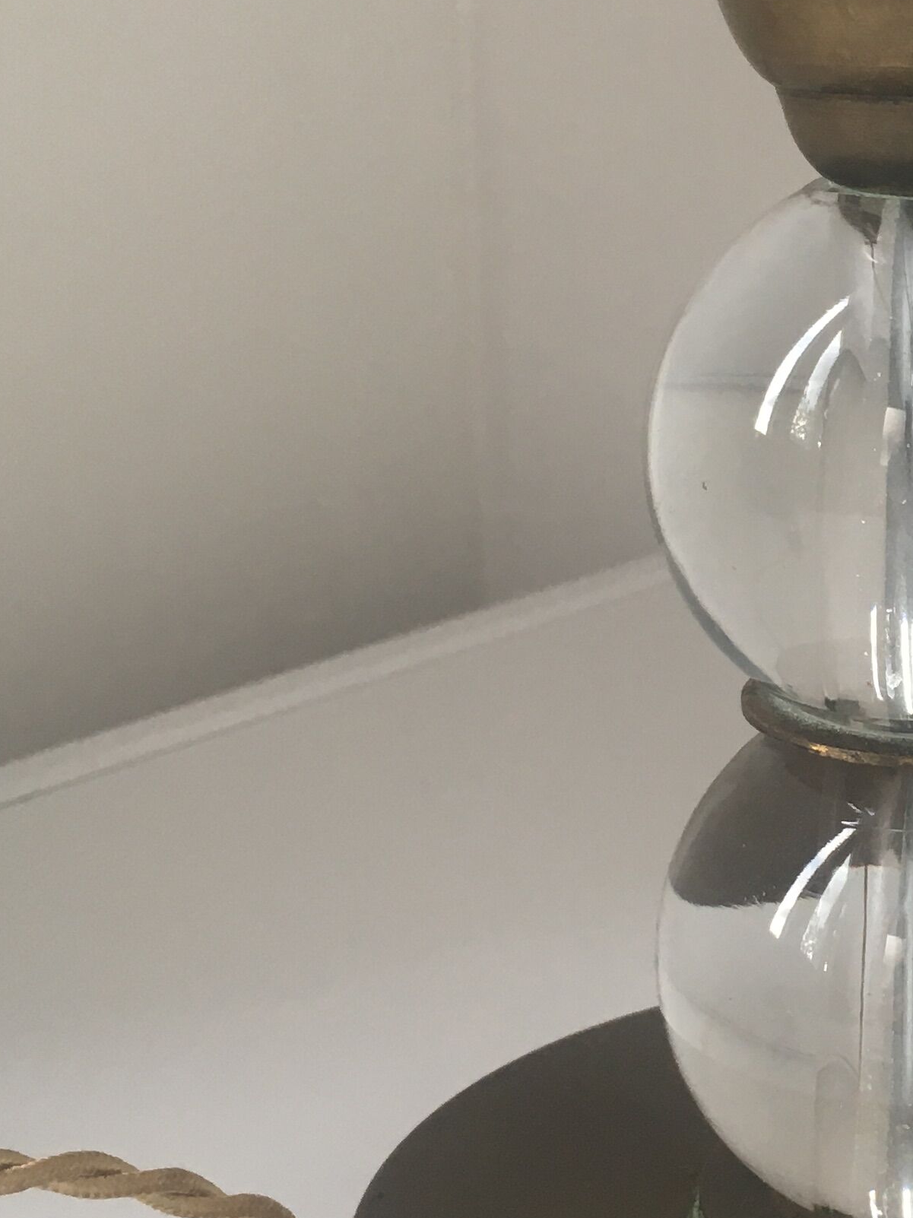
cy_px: 414
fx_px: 2568
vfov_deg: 26.5
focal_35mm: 73
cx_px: 913
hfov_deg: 19.6
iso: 32
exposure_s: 1/33
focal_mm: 4.15
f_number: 2.2
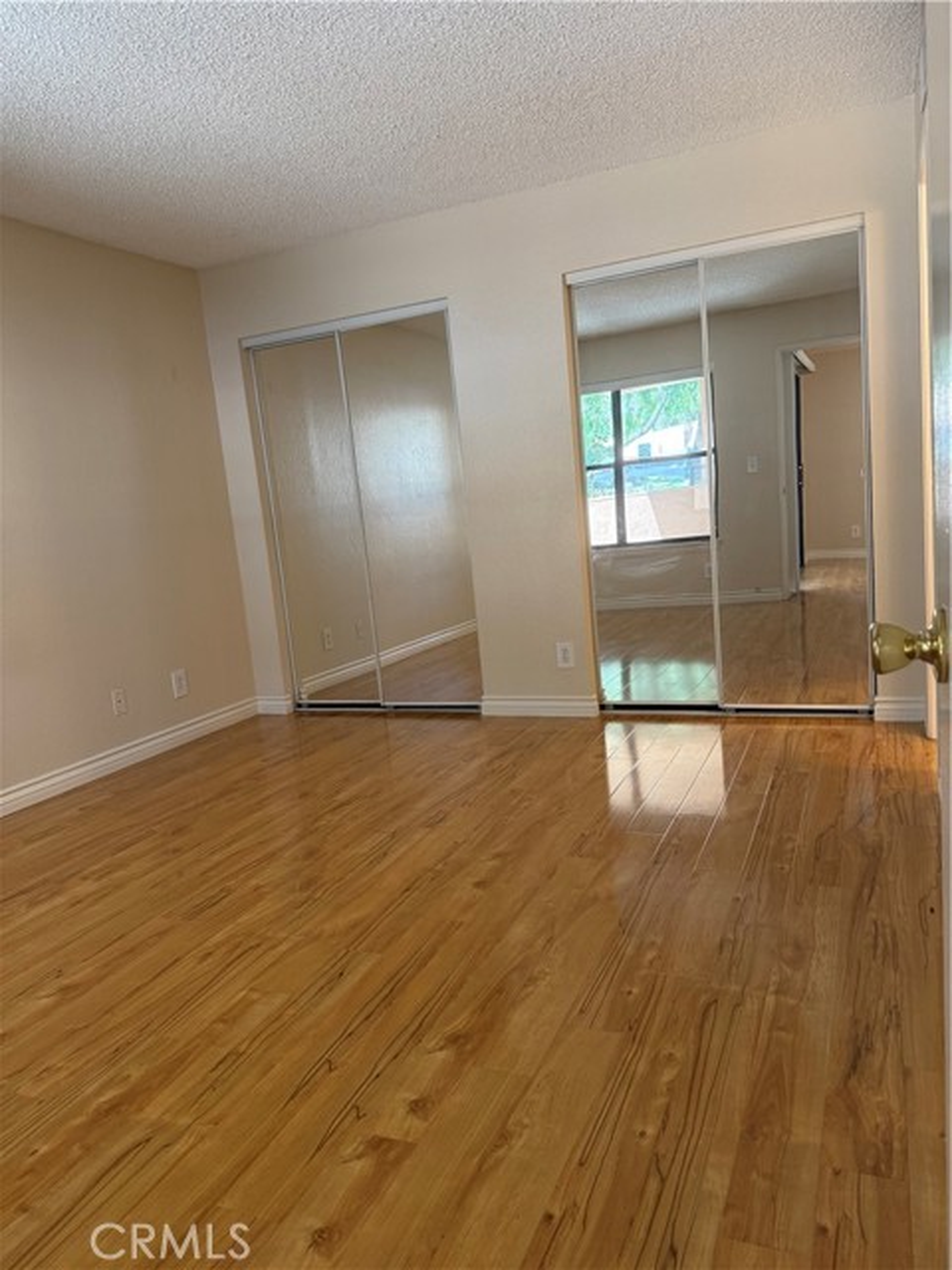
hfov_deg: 56.8
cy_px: 635
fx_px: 880
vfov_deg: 71.6
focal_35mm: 24
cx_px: 476
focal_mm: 6.76
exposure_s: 1/122
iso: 200
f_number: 1.78
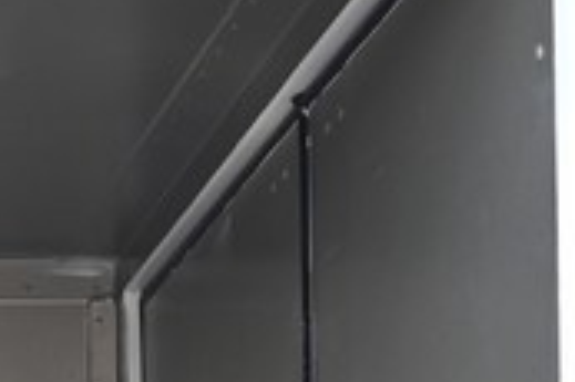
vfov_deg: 5.9
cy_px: 746
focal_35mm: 229
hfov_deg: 8.6
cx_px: -485
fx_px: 3654
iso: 100
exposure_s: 1/30
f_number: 6.7
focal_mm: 24
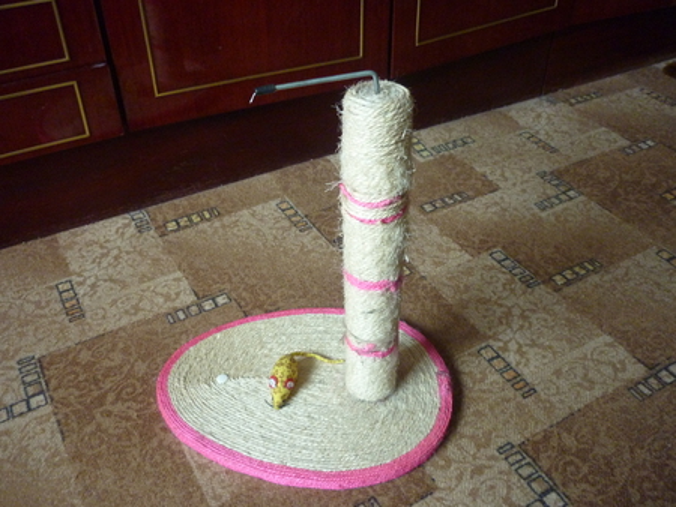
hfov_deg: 55.3
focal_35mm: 33
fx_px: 645
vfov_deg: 43.0
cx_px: 338
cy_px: 254
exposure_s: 1/15
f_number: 2.8
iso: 400
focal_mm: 5.5
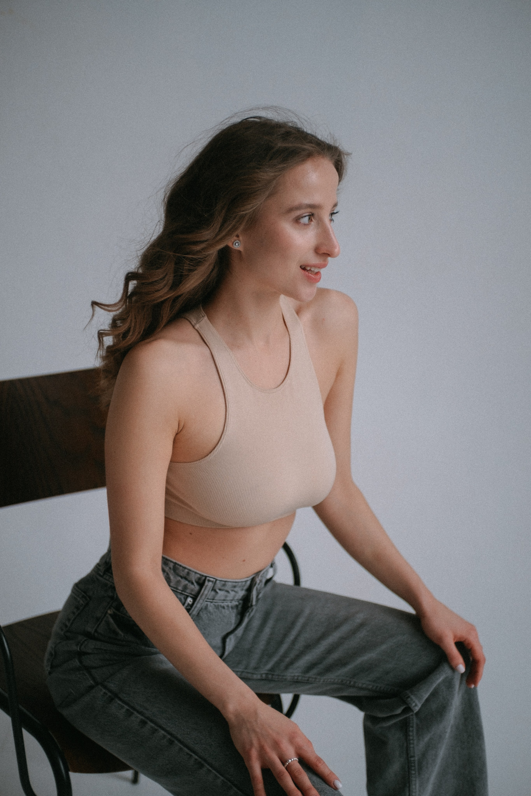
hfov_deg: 25.5
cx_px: 266
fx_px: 1173
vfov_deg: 37.5
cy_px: 398
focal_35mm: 53
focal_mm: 35
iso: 200
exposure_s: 1/250
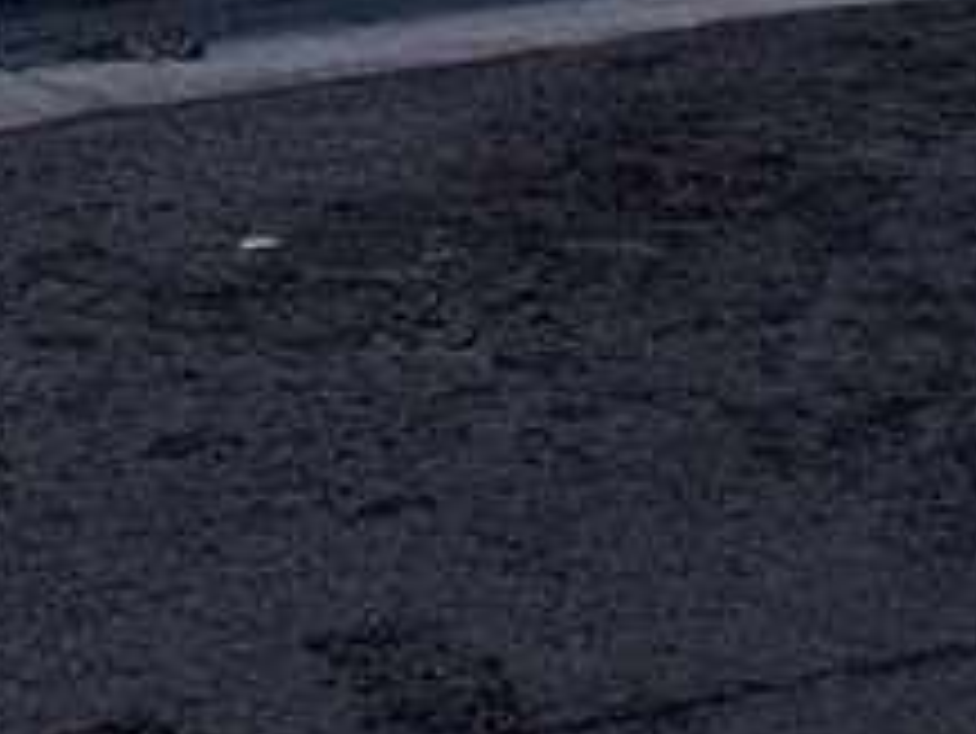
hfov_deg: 16.7
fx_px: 3188
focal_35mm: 113
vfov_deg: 11.3
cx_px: -182
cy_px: -941
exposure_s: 1/3690
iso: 21
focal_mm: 6.9
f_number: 1.68
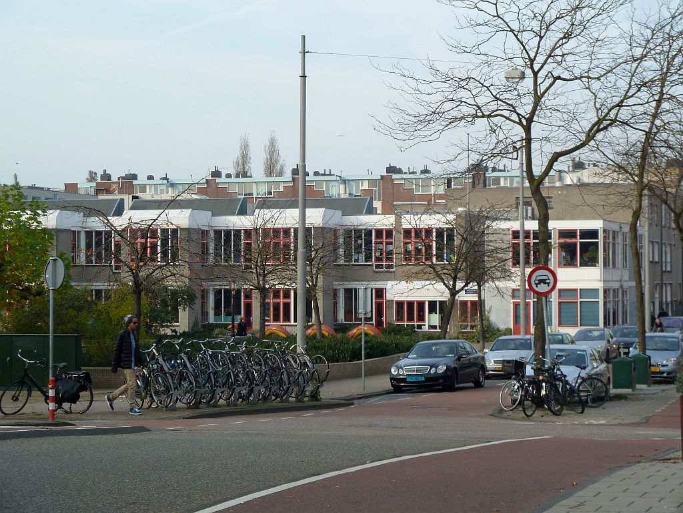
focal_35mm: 90
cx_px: 342
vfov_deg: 16.4
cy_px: 256
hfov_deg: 21.8
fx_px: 1776
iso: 80
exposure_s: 1/160
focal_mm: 14.7
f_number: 4.3
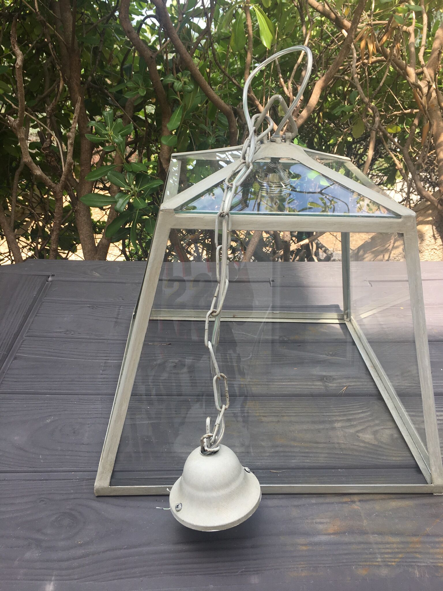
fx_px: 495
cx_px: 222
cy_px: 296
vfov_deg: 61.7
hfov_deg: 48.2
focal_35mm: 29
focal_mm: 4.15
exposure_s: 1/425
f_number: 2.2
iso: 25
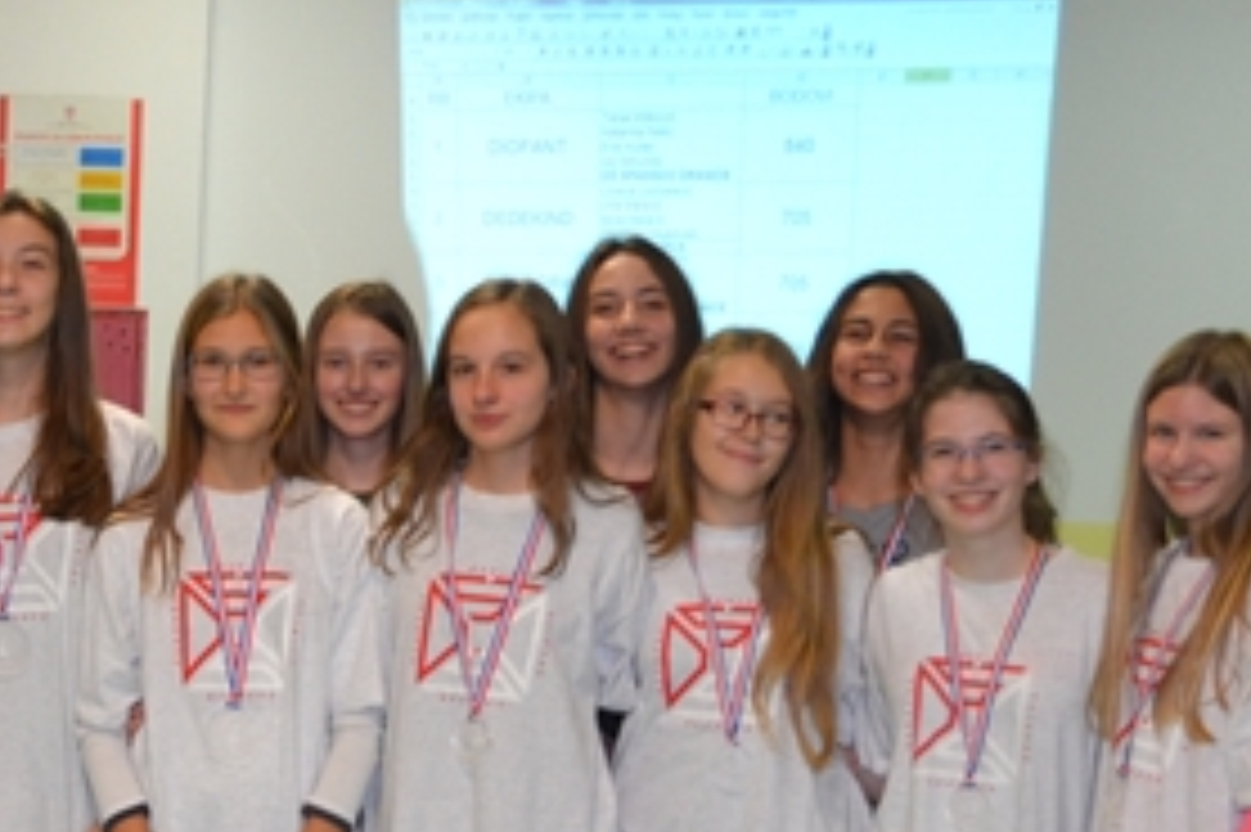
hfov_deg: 21.0
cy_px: 722
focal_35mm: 95
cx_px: 112
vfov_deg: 14.3
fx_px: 3299
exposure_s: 1/60
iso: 1000
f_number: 4
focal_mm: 22
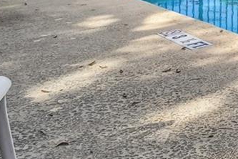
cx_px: 449
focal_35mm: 72
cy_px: -93
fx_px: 476
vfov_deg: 16.8
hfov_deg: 19.4
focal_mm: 10
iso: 100
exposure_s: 1/500
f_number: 7.1
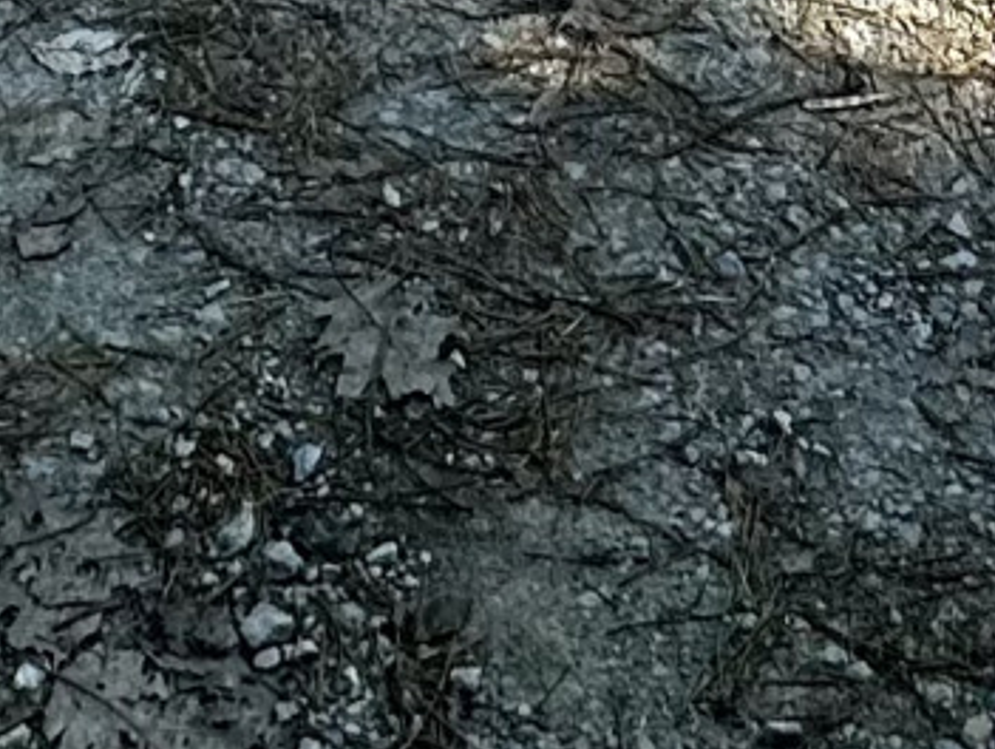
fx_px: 2935
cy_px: -1895
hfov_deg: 19.1
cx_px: 746
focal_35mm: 102
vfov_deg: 9.2
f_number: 2.2
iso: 40
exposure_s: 1/602
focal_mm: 2.22
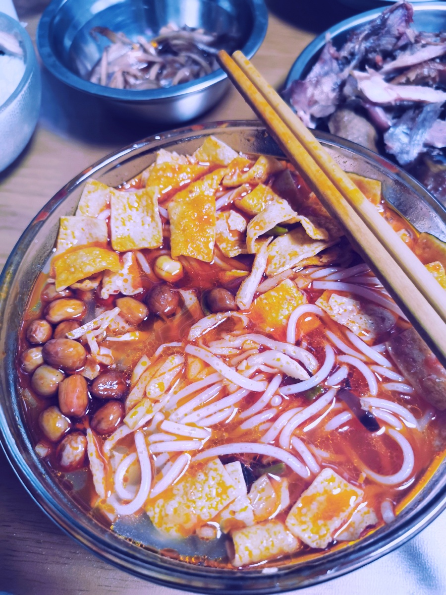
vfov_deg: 65.3
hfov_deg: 51.4
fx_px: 464
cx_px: 223
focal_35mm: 27
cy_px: 298
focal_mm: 5.58
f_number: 1.8
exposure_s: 1/50
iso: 320
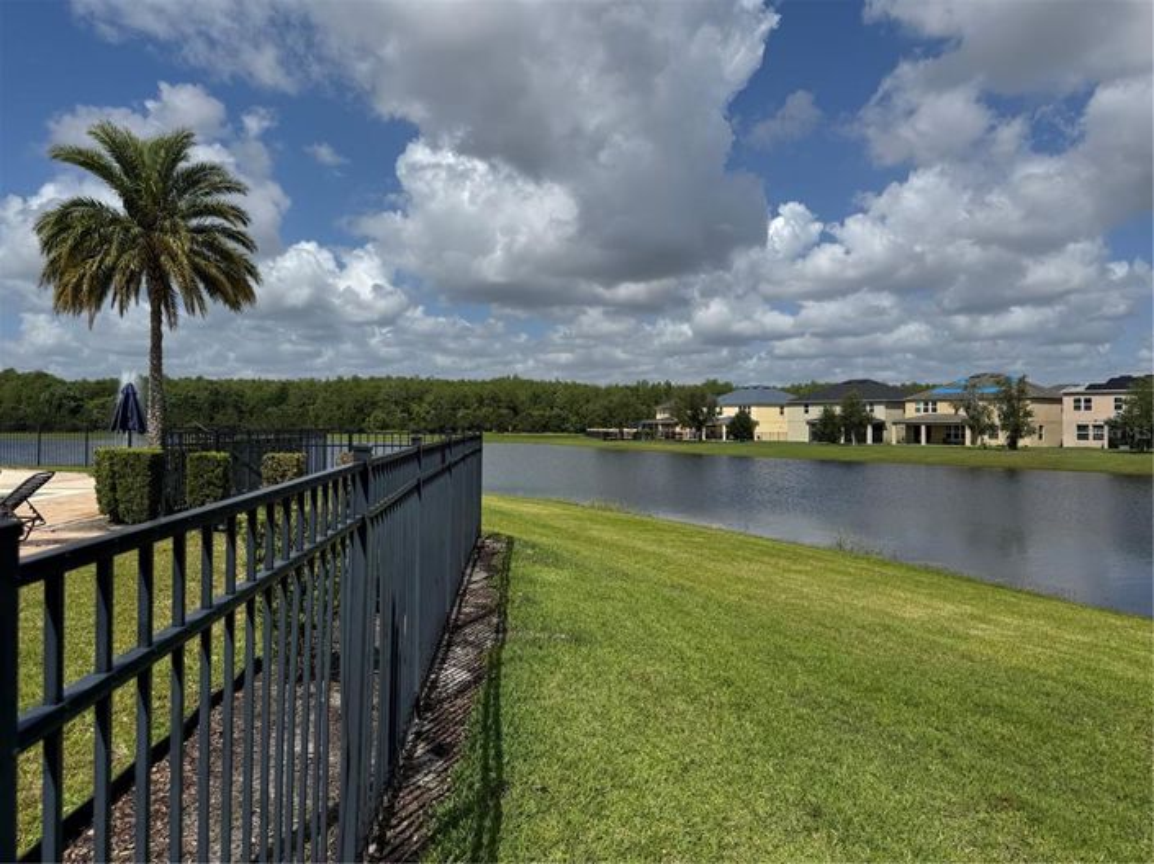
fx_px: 800
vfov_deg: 56.8
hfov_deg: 71.6
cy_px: 432
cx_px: 577
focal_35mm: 24
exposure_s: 1/9009
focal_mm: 6.76
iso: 80
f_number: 1.78
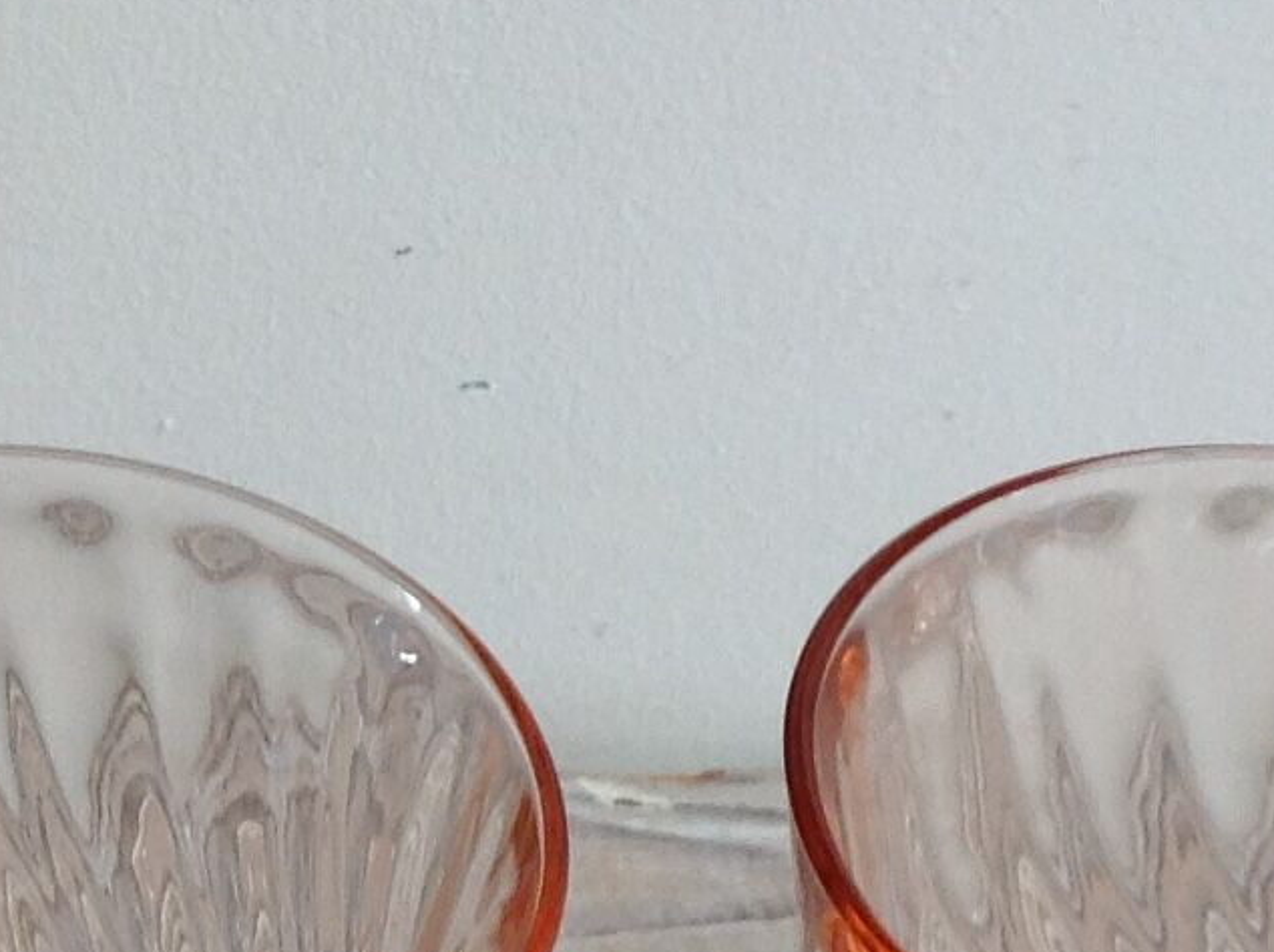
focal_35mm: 143
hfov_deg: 13.5
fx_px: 5257
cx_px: -187
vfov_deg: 10.3
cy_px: 870
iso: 50
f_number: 2.4
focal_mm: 4.28
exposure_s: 1/24
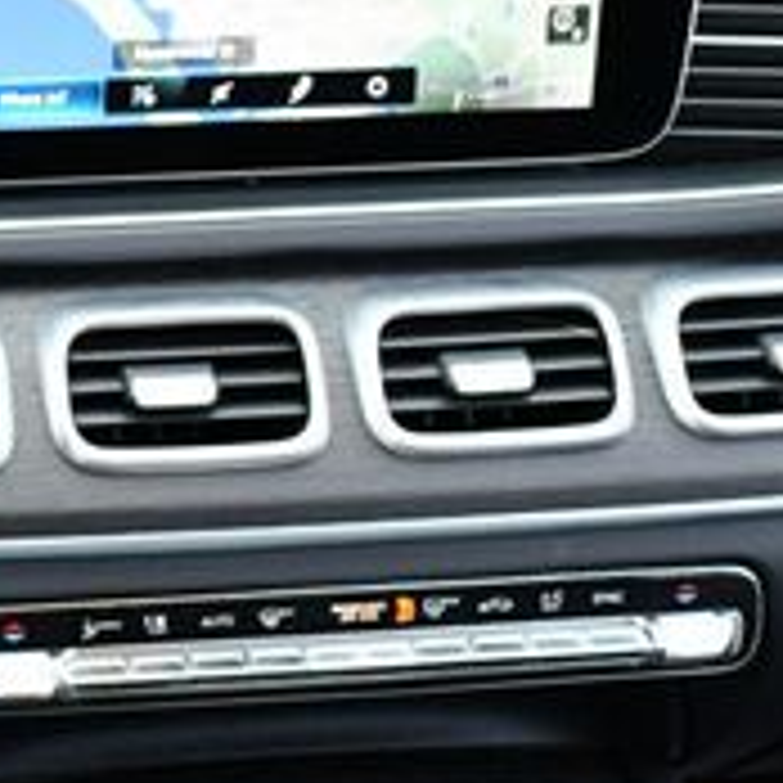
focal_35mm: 125
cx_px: -342
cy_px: 446
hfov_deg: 13.3
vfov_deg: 14.0
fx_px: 3199
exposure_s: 1/160
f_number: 3.5
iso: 800
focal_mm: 20
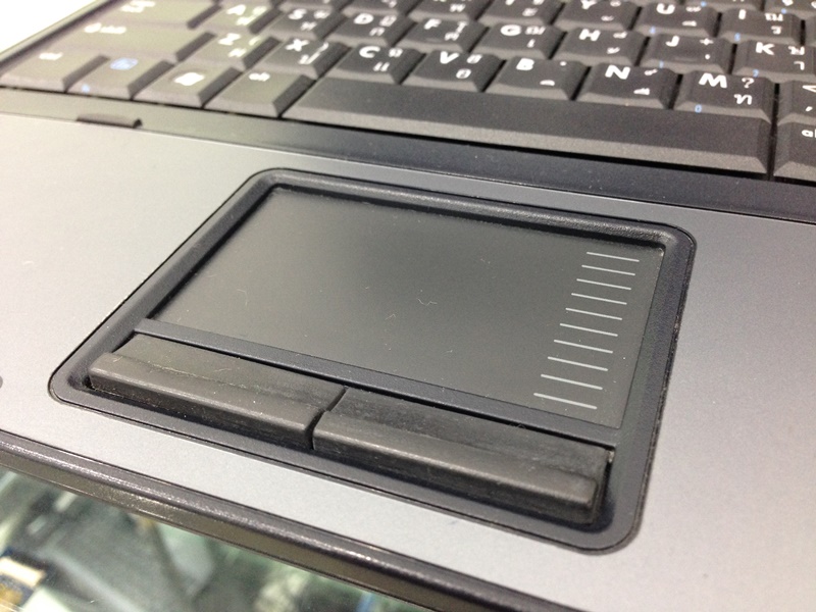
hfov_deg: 55.4
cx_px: 408
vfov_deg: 42.9
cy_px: 306
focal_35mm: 33
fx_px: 778
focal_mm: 4.12
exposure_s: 1/20
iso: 160
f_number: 2.4
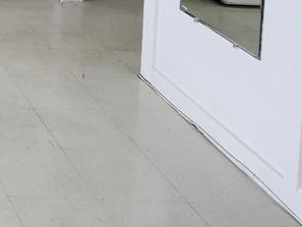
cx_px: -242
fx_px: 611
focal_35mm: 70
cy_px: -179
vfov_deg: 17.3
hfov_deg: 20.1
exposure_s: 1/60
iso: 100
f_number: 2.2
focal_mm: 2.2
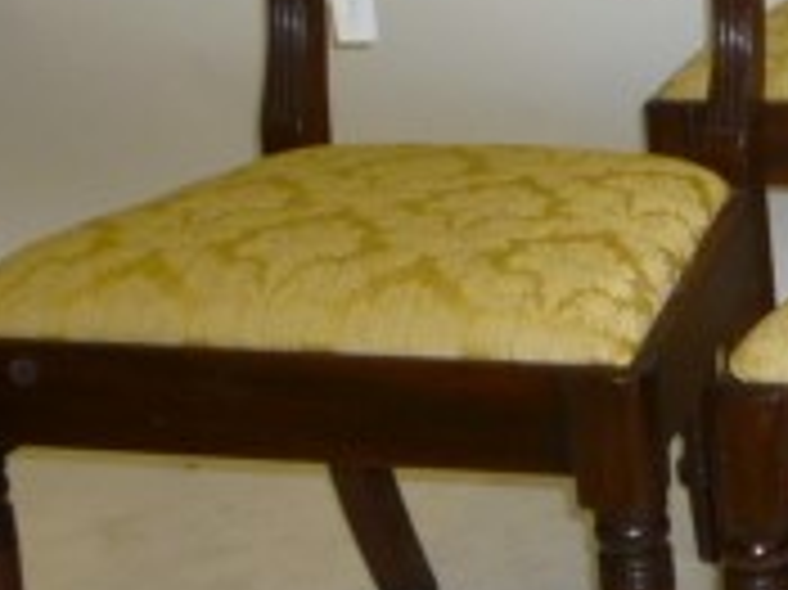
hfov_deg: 16.5
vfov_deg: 13.9
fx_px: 2411
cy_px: 216
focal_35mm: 106
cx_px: 1261
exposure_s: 1/30
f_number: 3.3
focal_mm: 5.2
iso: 125
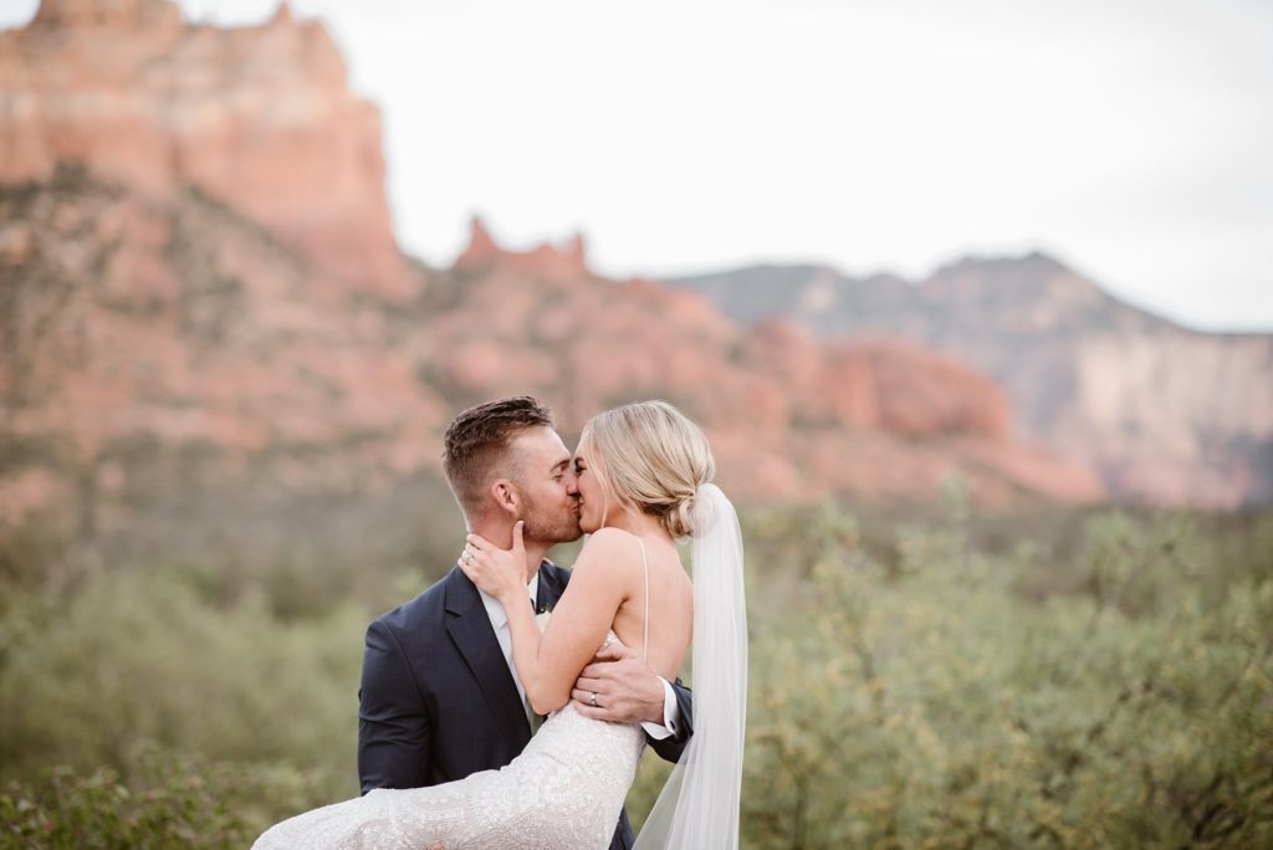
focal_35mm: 85
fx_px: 3007
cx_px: 636
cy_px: 425
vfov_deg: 16.1
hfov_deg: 23.9
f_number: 2
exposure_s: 1/500
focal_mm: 85
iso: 400
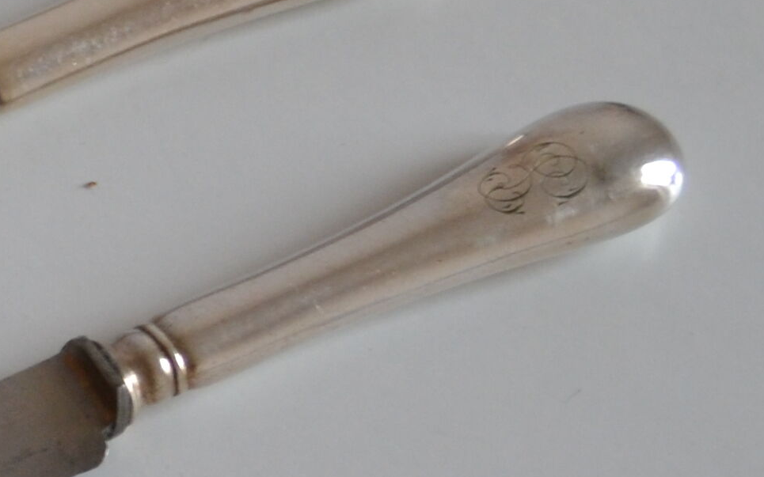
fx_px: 4560
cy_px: 146
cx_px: -701
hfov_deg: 9.1
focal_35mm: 219
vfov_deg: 6.0
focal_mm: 30
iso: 400
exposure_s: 1/50
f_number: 4.5
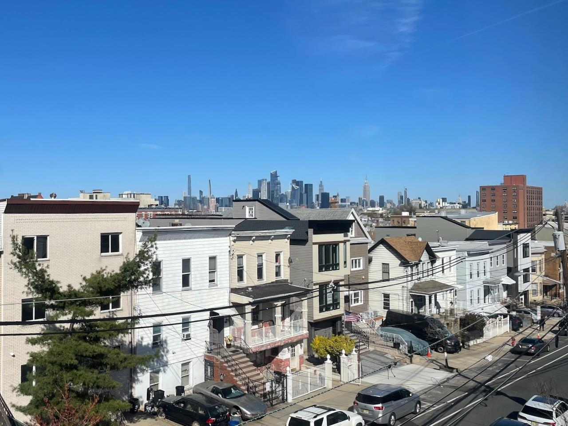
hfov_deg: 67.3
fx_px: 427
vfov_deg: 53.1
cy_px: 213
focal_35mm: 26
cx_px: 284
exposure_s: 1/5051
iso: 32
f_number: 1.6
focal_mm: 4.2
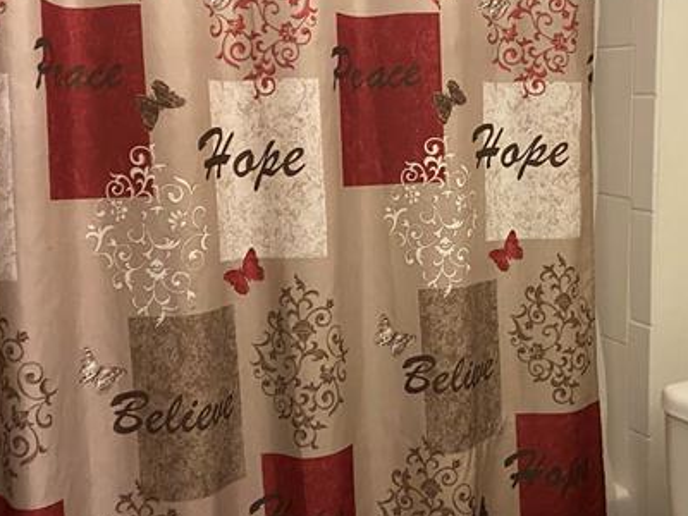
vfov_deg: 28.0
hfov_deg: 36.1
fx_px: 1034
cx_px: 499
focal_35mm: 52
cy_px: 217
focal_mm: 4.25
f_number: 1.8
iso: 500
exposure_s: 1/40
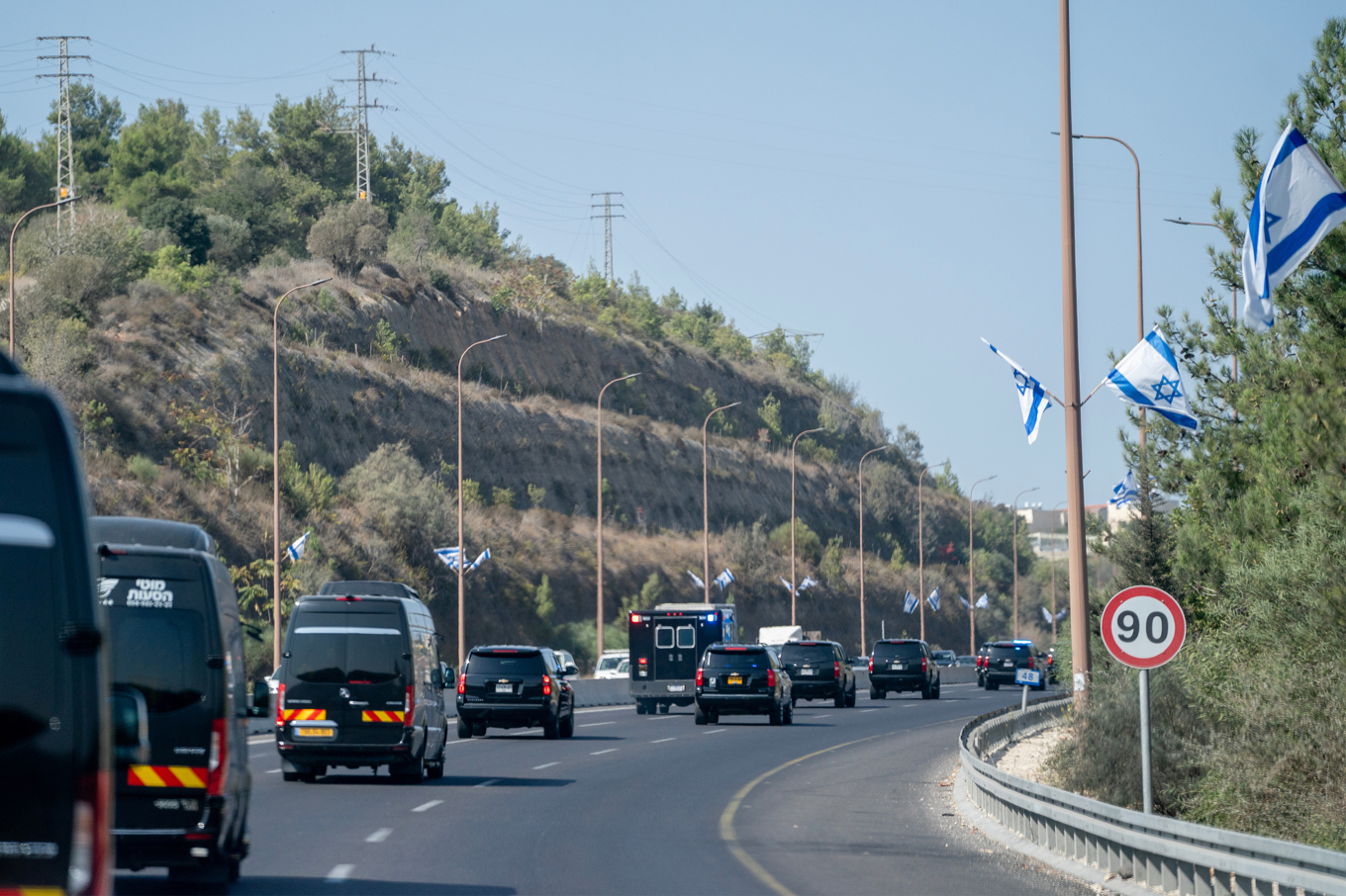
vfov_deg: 7.2
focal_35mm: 191
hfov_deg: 10.8
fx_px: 7139
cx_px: 673
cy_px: 448
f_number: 2.8
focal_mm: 191
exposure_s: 1/8000
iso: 640
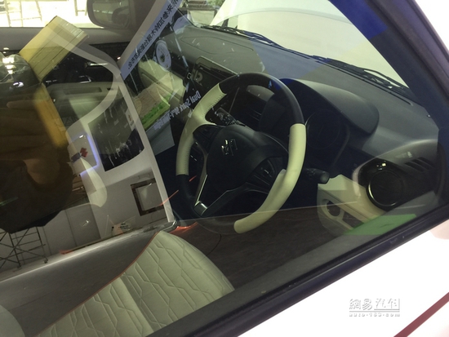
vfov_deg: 48.3
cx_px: 224
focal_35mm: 29
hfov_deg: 61.6
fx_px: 376
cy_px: 168
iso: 32
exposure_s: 1/15
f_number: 2.2
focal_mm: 4.15
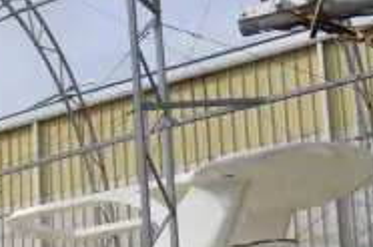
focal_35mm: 93
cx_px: -223
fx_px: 961
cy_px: 377
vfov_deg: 13.7
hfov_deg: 18.7
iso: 200
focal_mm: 18
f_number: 10
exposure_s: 1/400
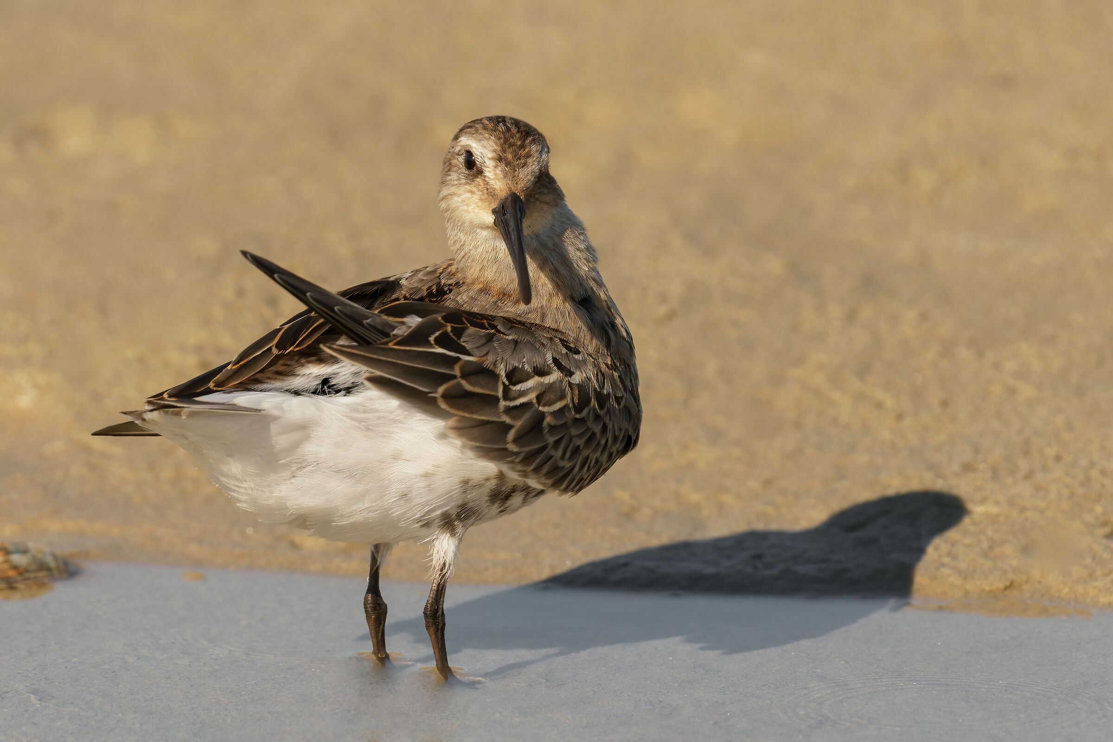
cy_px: 371
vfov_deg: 2.3
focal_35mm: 600
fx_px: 18549
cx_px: 556
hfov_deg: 3.4
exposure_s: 1/2000
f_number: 8
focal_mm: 600
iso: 640
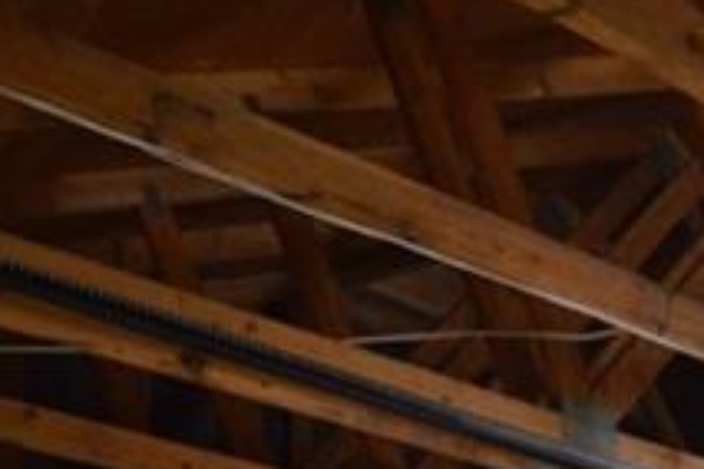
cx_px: 816
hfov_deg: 25.5
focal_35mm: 72
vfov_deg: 14.7
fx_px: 1408
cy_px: 997
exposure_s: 1/60
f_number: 3.5
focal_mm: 10
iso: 1000
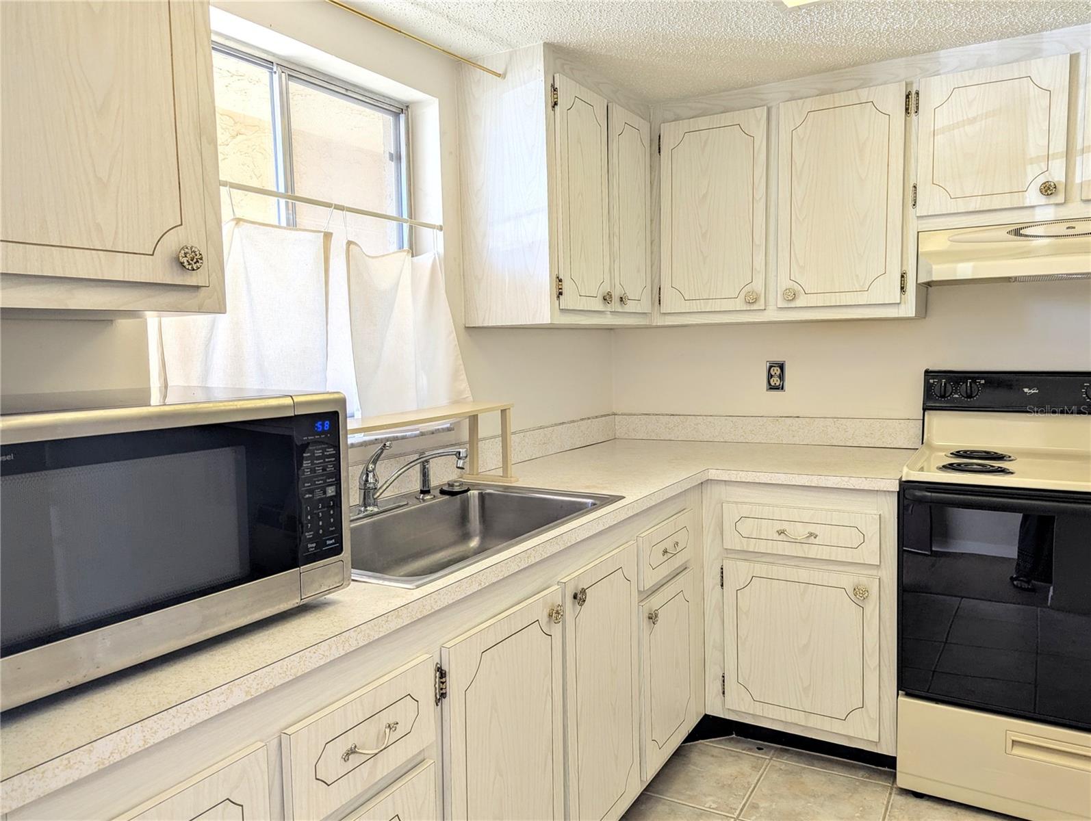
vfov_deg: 56.9
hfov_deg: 71.5
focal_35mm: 24
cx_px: 546
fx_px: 757
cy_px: 410
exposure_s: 1/176
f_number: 1.85
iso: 47
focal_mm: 6.81
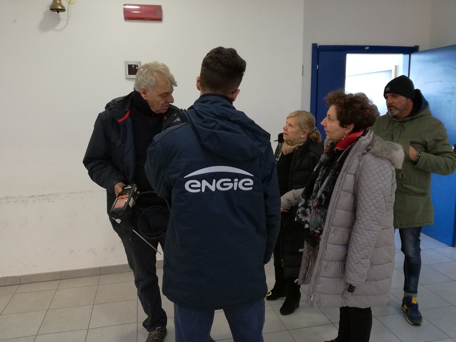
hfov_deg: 65.3
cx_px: 228
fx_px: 356
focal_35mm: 27
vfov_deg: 51.4
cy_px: 171
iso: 250
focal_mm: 3.79
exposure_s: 1/33.3
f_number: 2
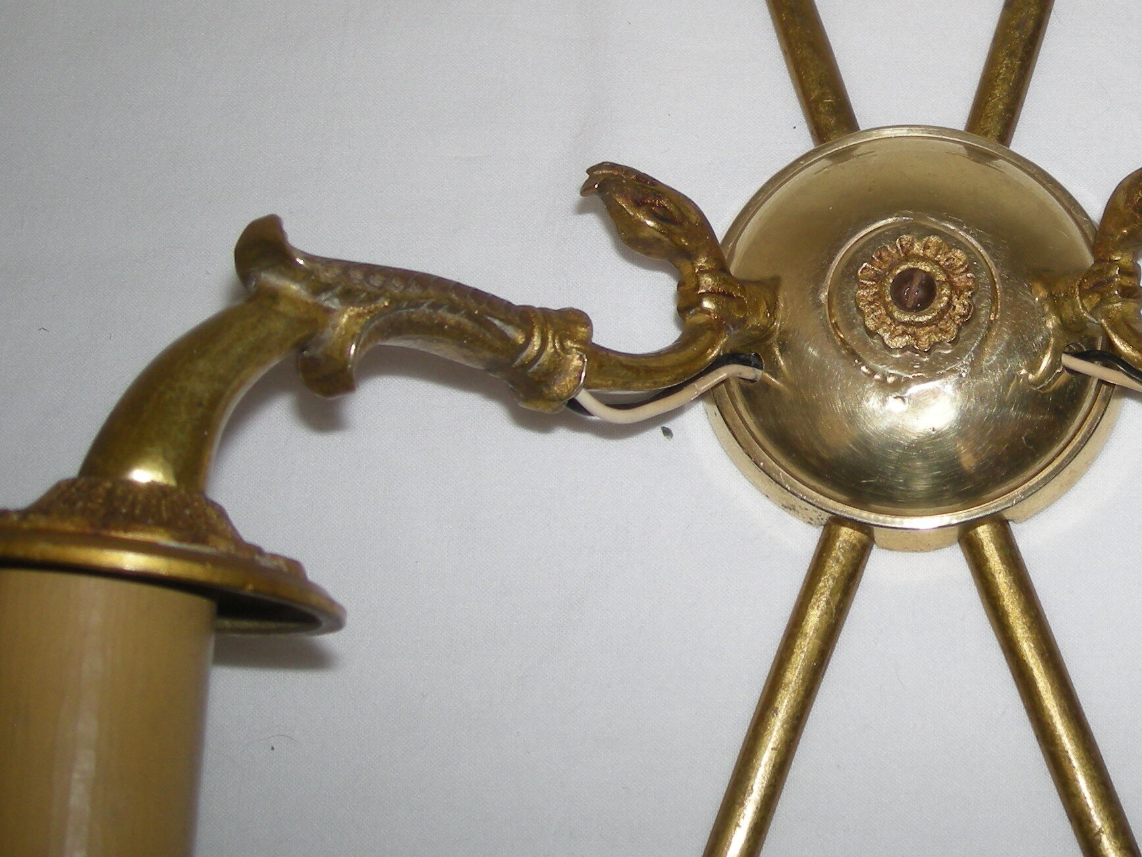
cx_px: 927
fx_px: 2046
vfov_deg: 23.2
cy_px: 138
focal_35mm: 62
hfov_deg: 30.4
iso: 50
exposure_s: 1/39.4
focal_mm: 5.7
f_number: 2.8
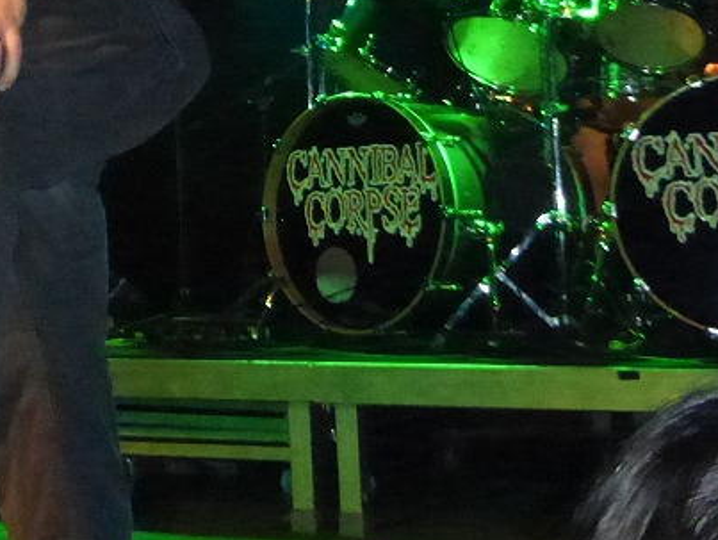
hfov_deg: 16.1
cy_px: -119
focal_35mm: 116
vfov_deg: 12.5
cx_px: -194
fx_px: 2408
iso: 1600
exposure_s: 1/80
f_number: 3.9
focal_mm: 6.9
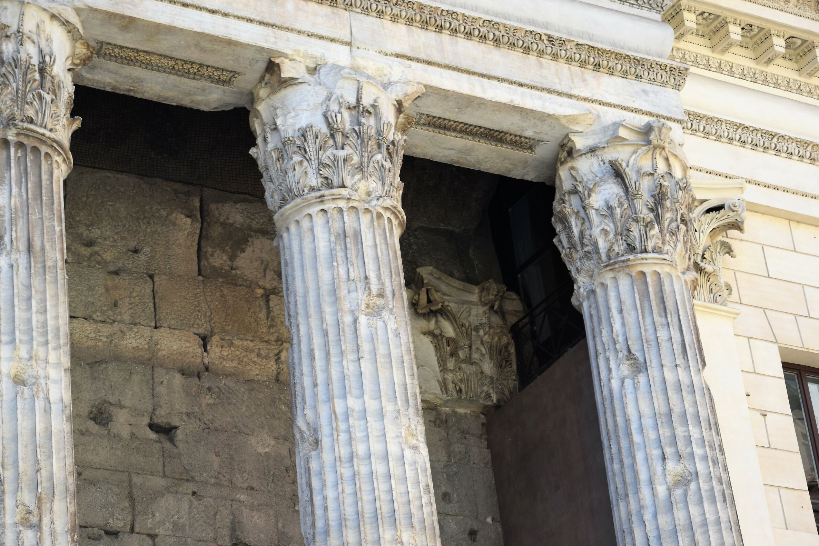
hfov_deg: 21.7
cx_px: 413
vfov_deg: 14.6
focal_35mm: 94
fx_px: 2138
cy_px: 275
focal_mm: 62
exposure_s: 1/200
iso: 400
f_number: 7.1
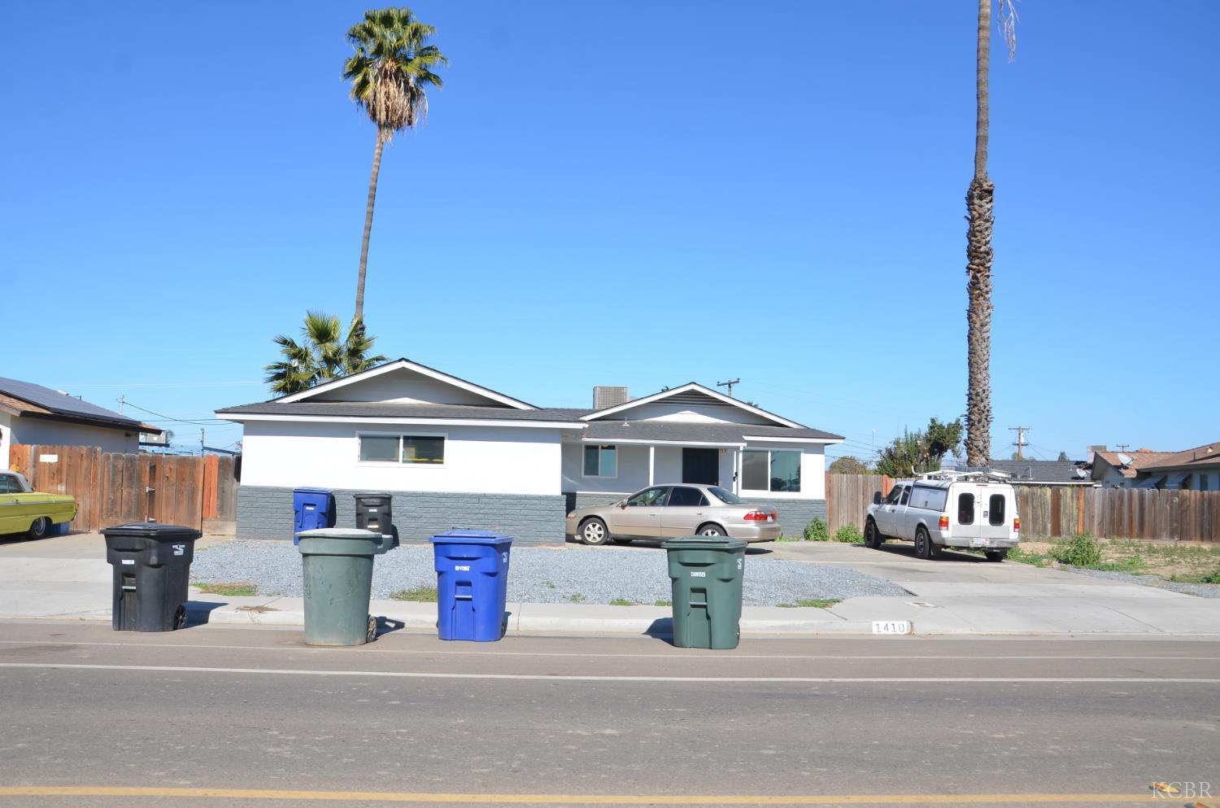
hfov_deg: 59.6
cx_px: 610
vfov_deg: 41.5
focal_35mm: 32
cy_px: 404
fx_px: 1065
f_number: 9
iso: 100
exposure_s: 1/320
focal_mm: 21
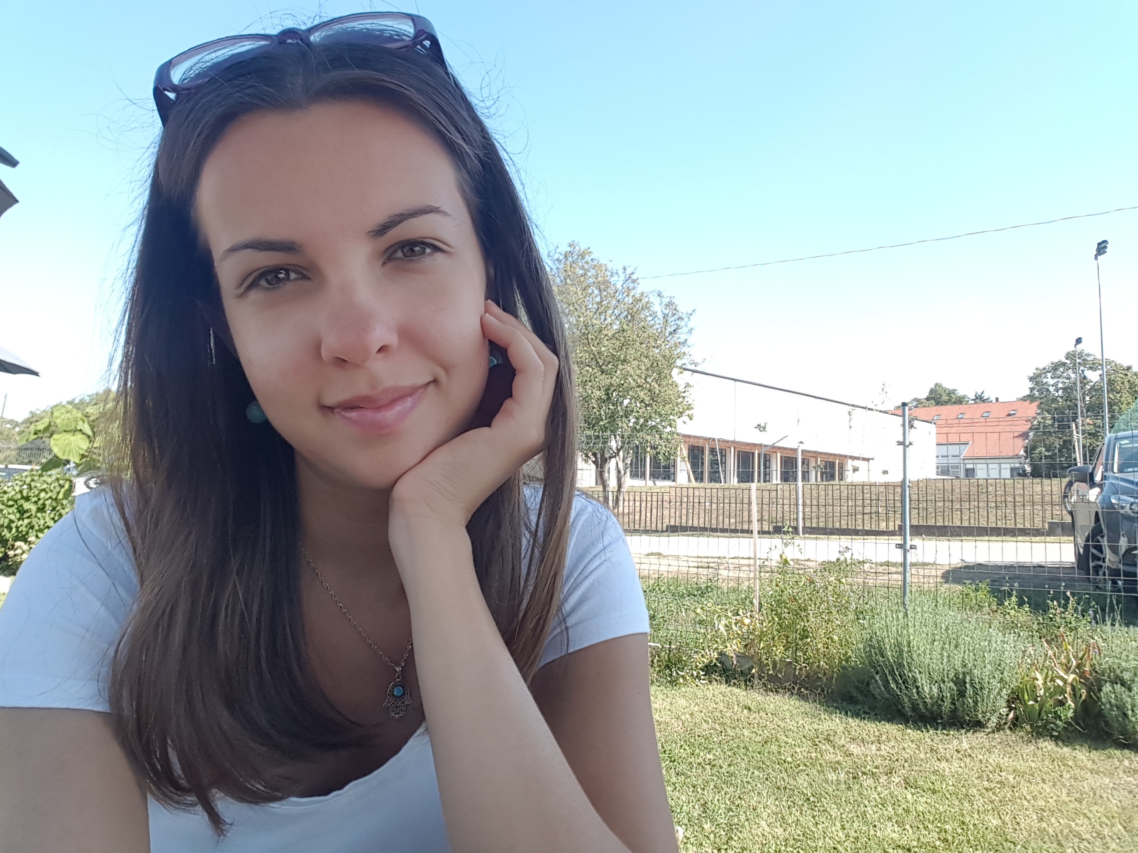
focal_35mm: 21
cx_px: 569
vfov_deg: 63.4
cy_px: 426
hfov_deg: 79.0
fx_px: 690
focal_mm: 2.1
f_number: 1.7
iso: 50
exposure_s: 1/628
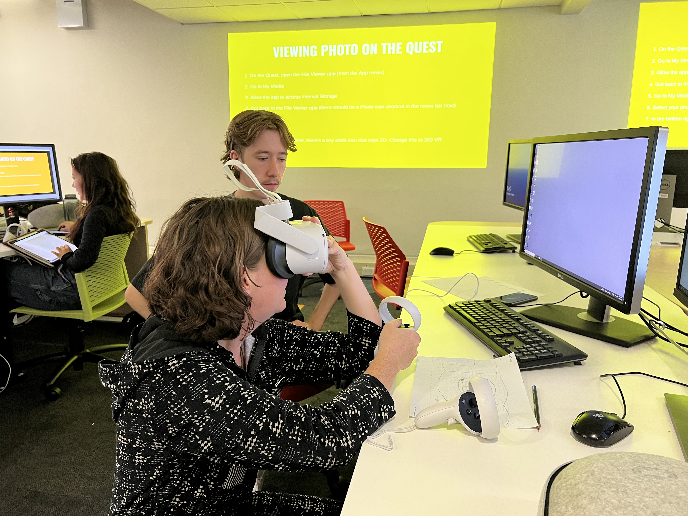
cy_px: 258
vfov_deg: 53.1
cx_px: 344
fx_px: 517
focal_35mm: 26
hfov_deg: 67.3
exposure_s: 1/50
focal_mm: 5.7
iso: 125
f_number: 1.5
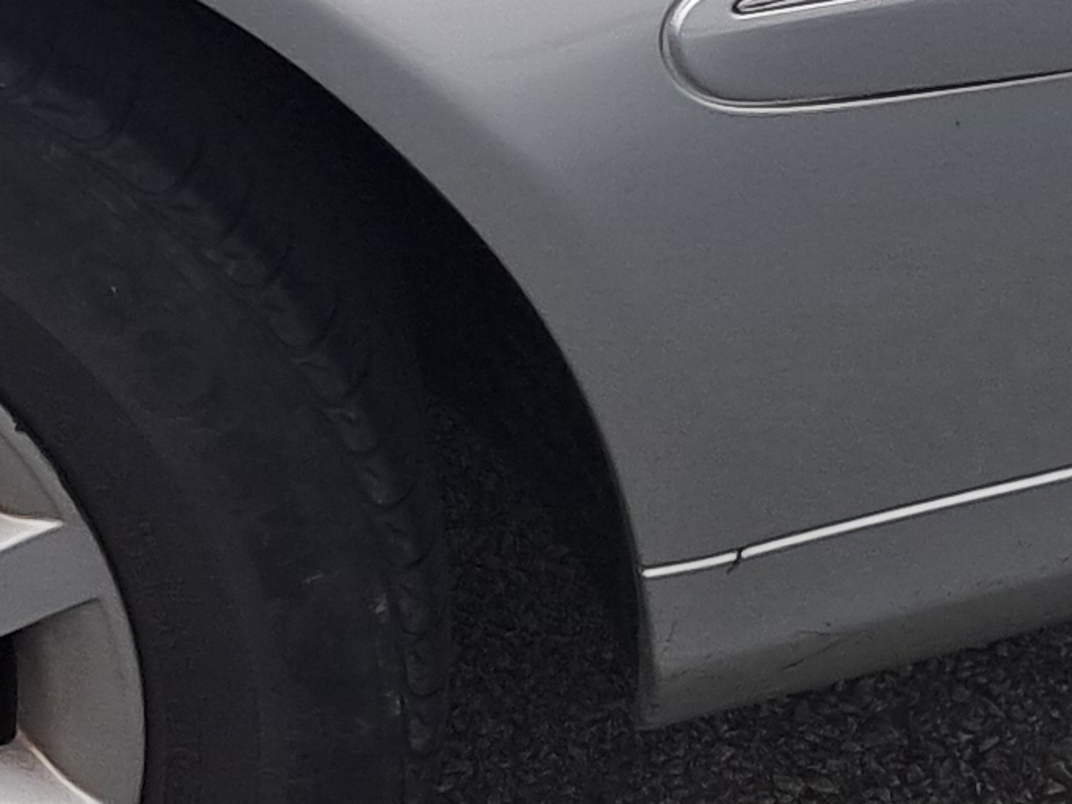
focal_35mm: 161
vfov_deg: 8.6
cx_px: -252
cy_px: -889
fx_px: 4986
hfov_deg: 12.0
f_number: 1.8
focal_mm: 4
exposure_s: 1/204
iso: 50
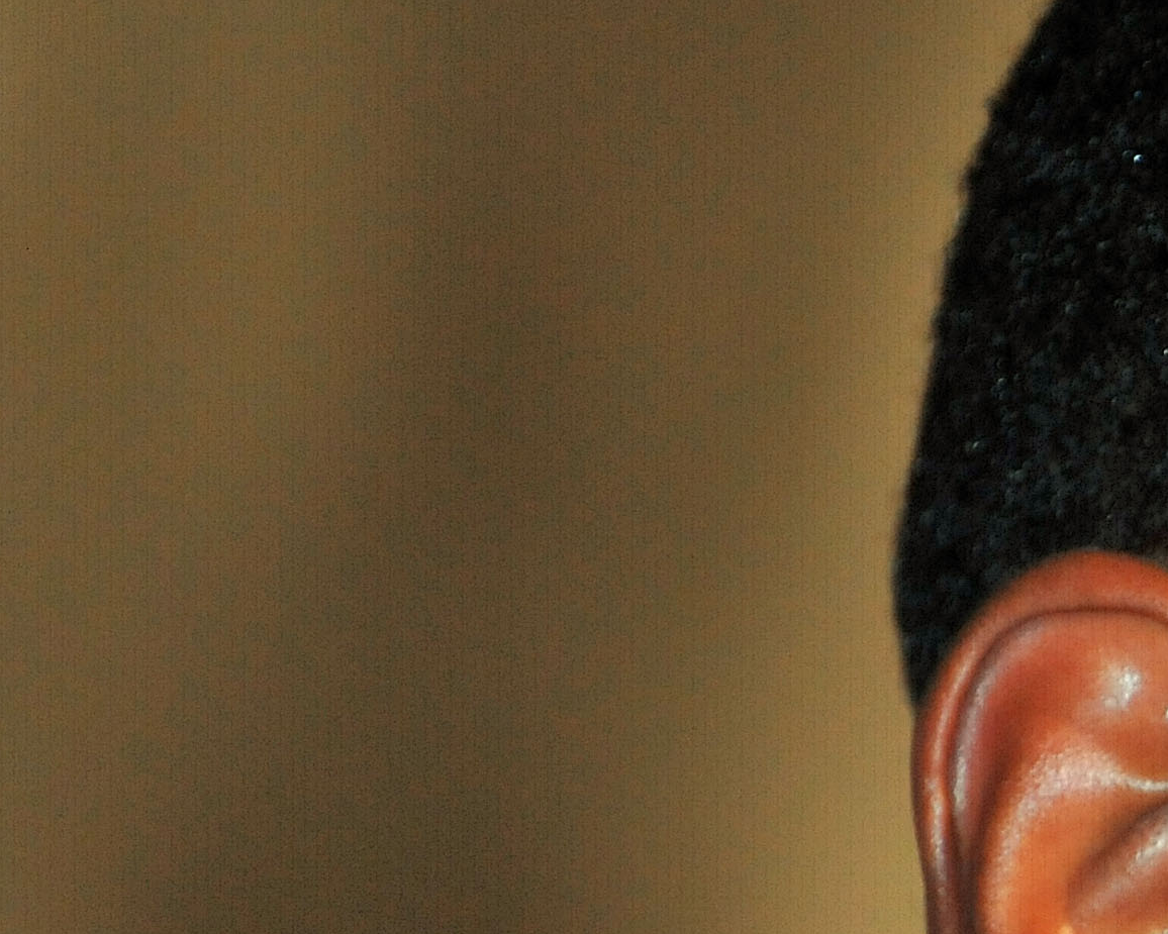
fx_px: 47743
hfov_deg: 1.4
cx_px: 2116
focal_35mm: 1381
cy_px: 976
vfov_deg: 1.1
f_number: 4
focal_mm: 400
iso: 2000
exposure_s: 1/160
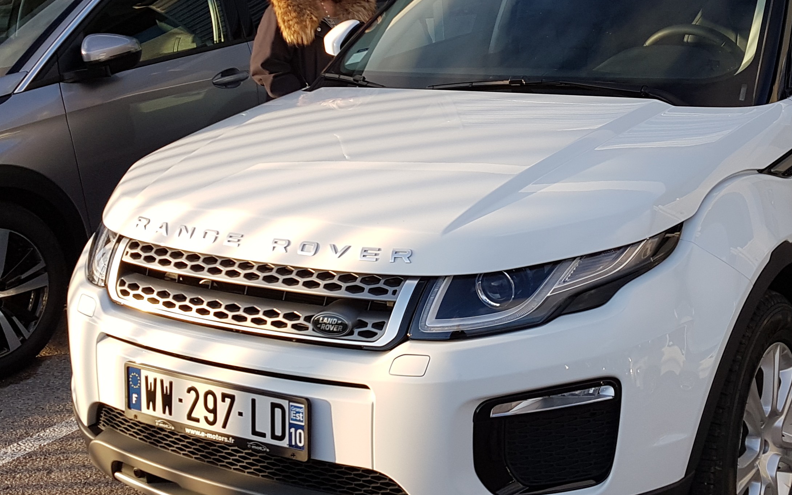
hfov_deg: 39.4
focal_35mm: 51
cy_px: 202
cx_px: 465
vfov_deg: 25.3
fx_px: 1101
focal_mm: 4.2
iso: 40
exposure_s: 1/562
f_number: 1.7
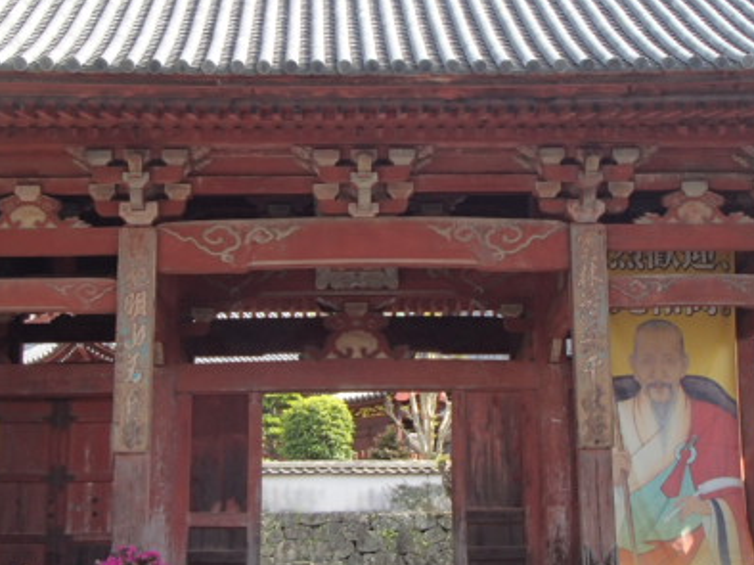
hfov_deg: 29.8
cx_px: 348
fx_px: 1415
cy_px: 251
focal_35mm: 65
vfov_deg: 22.6
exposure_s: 1/200
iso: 100
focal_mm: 7.28
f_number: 4.7
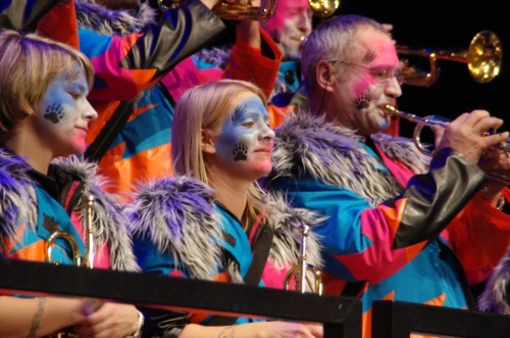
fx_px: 4241
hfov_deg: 6.9
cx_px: 255
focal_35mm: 300
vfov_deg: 4.6
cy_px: 169
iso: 3200
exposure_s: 1/40
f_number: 6.3
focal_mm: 200
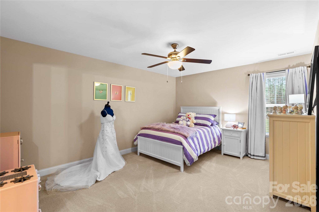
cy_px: 106
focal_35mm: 16
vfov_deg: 73.7
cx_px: 160
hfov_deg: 96.7
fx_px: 142
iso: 100
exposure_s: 1.6
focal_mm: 16
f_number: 8
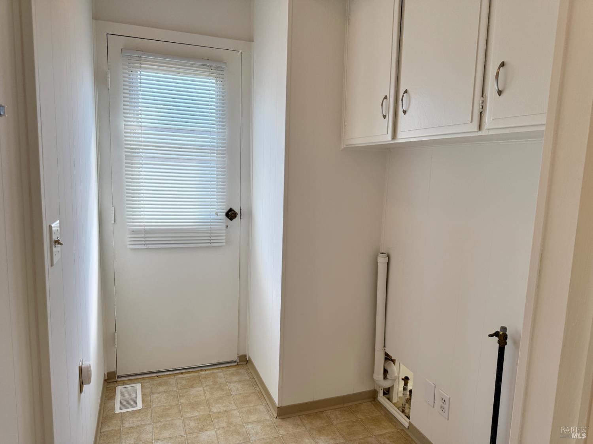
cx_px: 296
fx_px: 411
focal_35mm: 24
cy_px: 222
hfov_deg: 71.6
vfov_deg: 56.8
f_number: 1.78
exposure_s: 1/234
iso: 100
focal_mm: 6.76
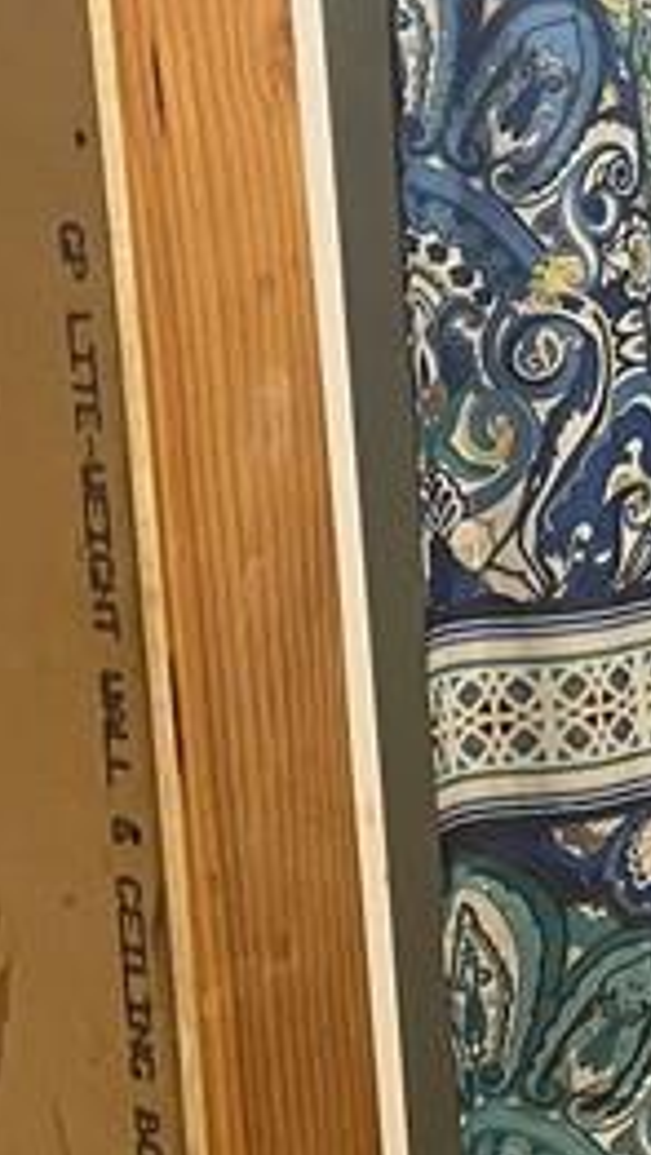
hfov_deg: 10.1
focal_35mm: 111
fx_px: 3403
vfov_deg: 19.1
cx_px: 1311
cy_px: 243
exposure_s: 1/60
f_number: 1.6
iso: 320
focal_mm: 4.2
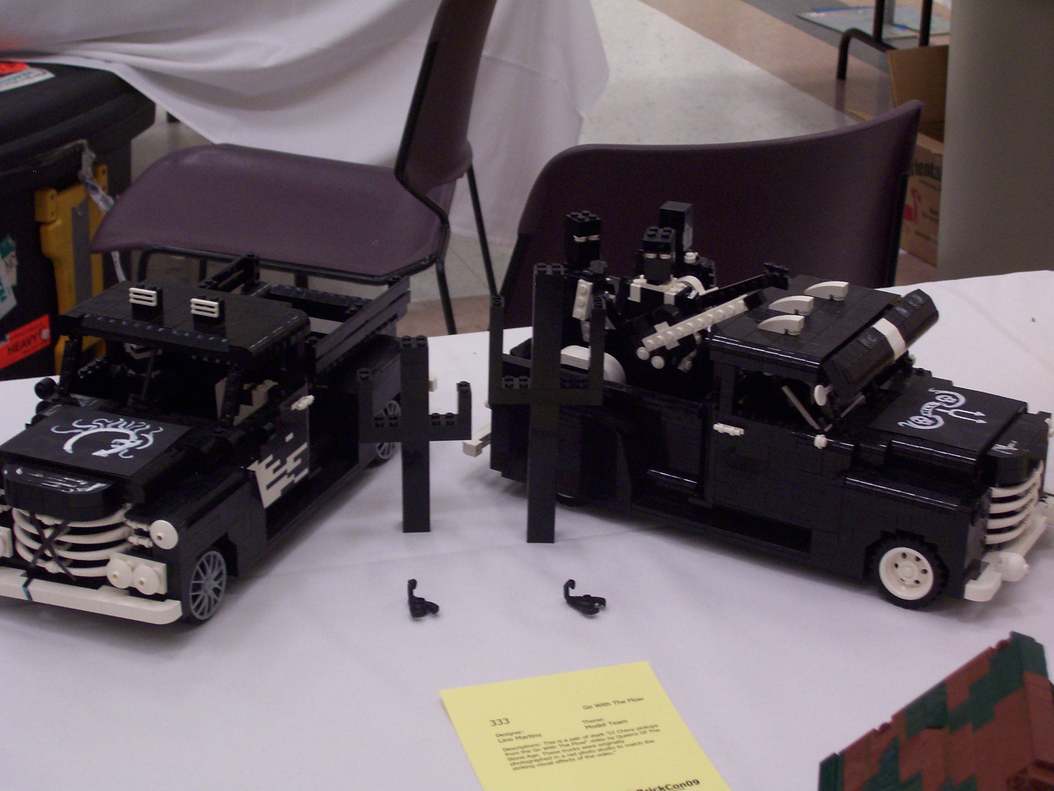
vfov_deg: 22.6
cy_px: 396
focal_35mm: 65
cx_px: 527
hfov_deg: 29.8
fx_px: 1979
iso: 160
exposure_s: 1/30
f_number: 3.6
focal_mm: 10.8
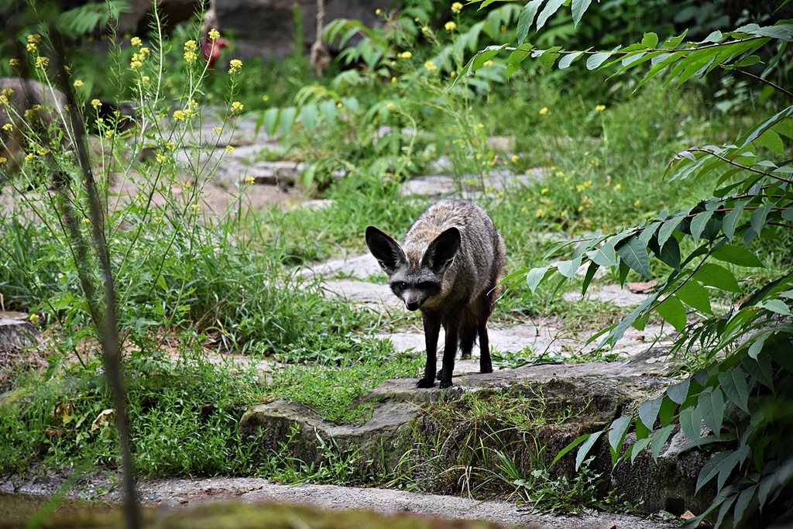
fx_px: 4626
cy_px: 264
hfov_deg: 9.8
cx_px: 396
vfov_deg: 6.5
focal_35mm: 210
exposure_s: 1/500
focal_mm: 140
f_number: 5.6
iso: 900
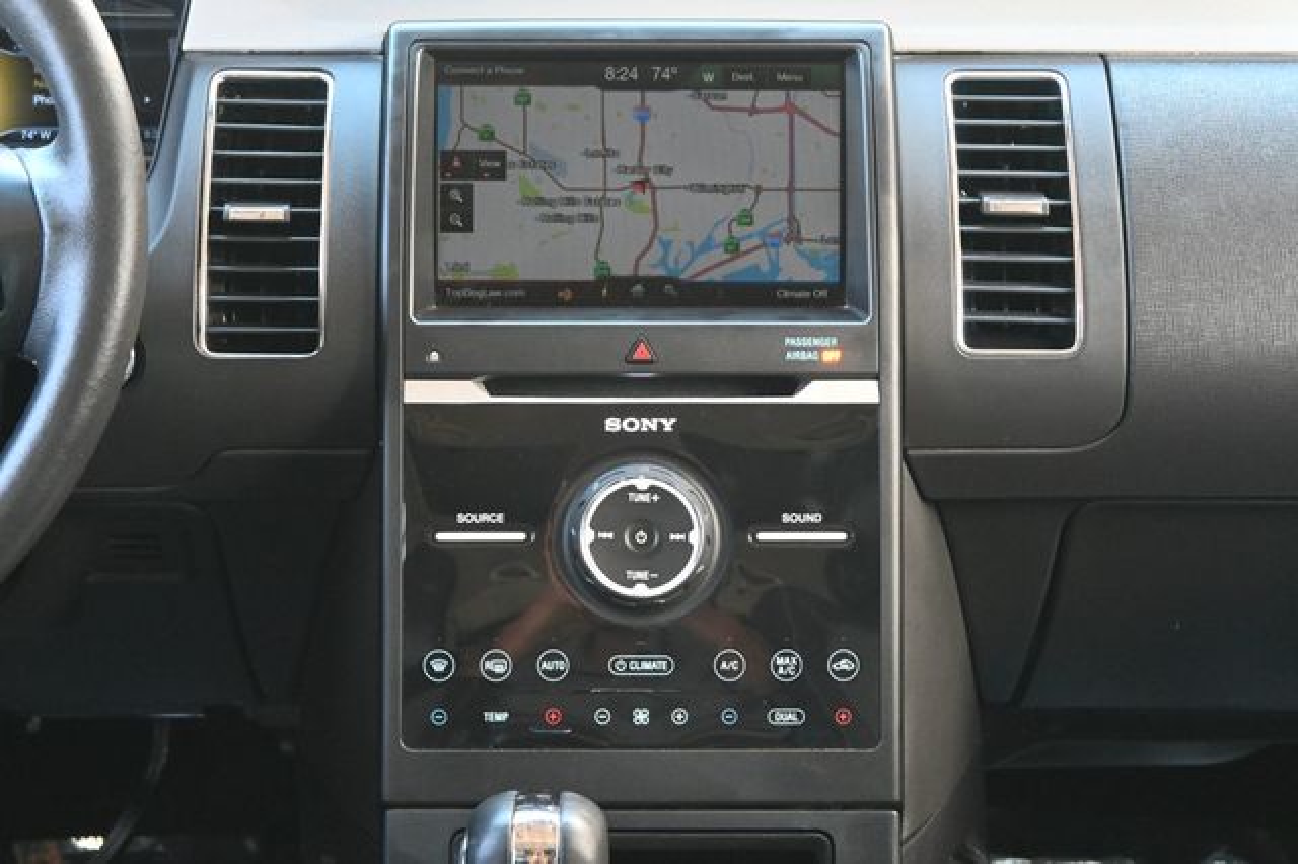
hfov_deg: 28.1
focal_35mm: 72
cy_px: 432
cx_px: 649
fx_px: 2595
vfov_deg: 18.9
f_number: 6
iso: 4000
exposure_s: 1/60
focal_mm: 48
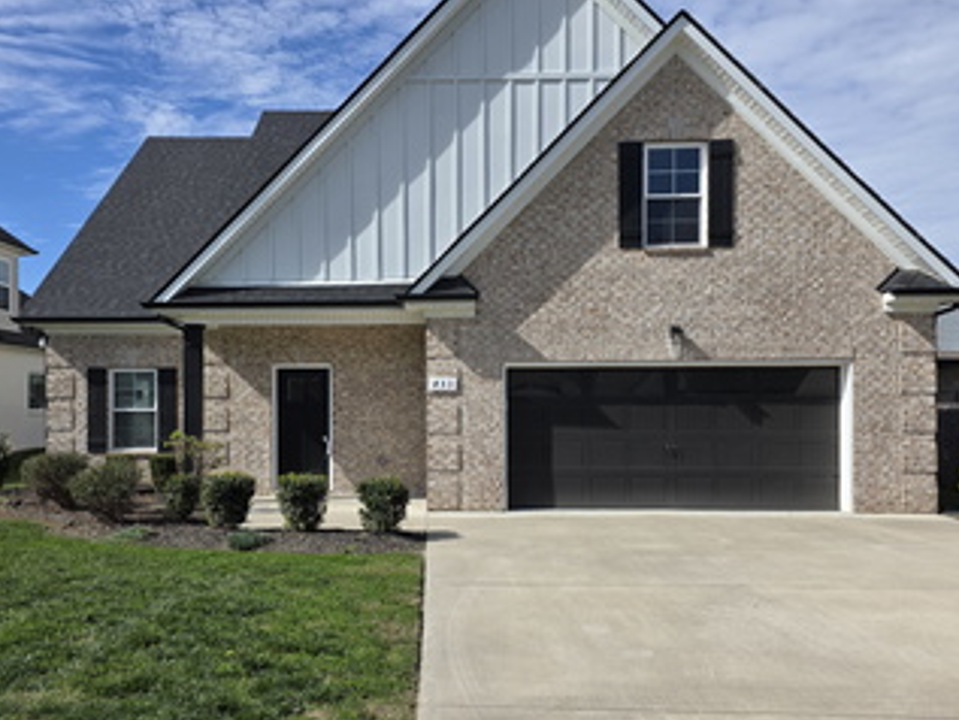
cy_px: 399
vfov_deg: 48.2
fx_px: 804
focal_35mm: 29
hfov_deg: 61.4
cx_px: 411
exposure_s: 1/7061
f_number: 1.7
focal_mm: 6.3
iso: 80
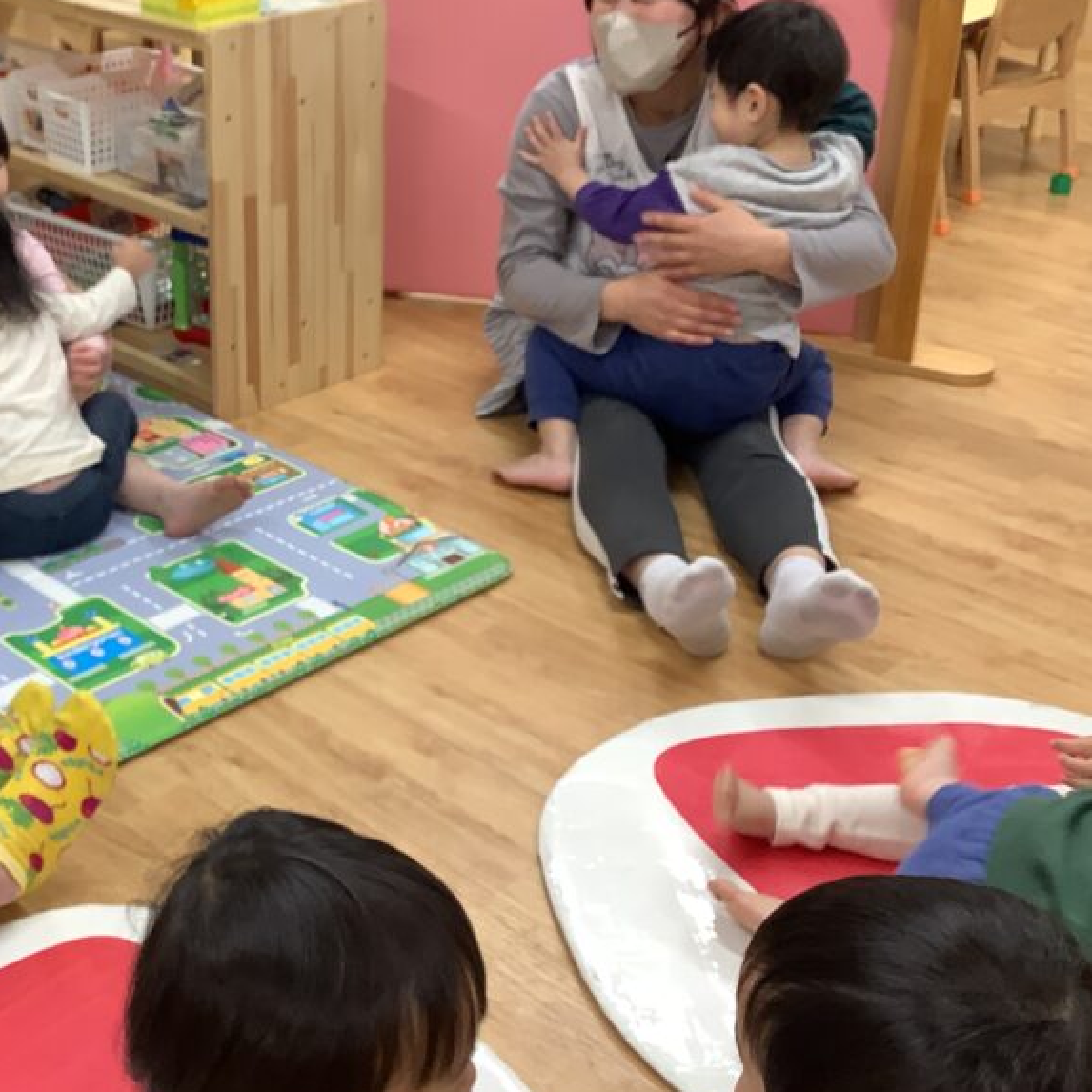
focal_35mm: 49
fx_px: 1749
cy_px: 475
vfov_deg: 34.6
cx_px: 286
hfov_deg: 34.0
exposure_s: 1/50
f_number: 2.4
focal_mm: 3.3
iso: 100
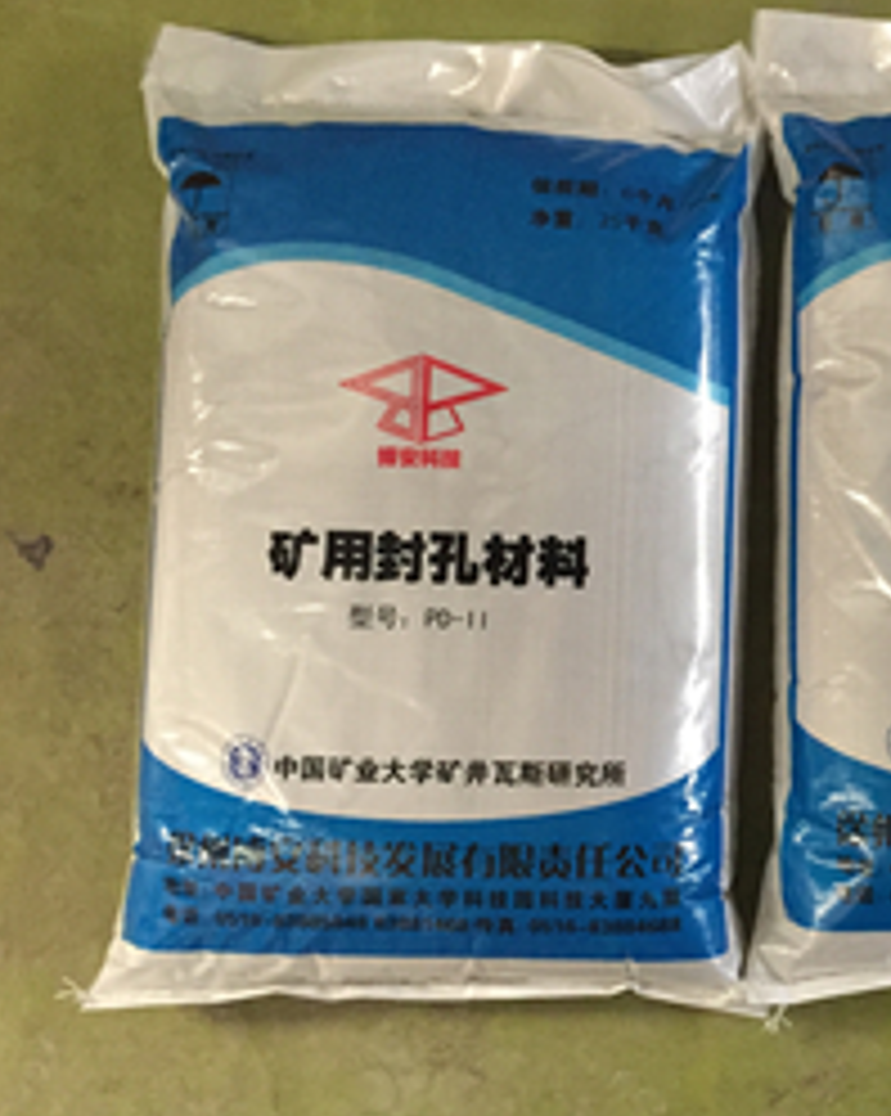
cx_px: 758
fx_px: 1287
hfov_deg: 36.4
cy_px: 554
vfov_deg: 46.9
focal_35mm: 39
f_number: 2.2
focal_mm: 4.15
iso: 400
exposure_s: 1/17
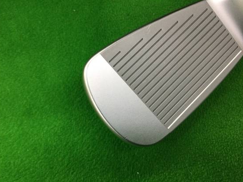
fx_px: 253
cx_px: 121
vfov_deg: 39.5
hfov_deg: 51.4
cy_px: 105
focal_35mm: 36
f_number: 2.4
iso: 80
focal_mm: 3.3
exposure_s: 1/30
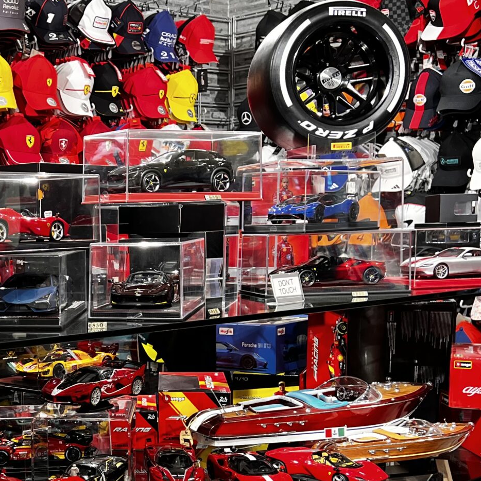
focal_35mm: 63
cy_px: 357
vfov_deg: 27.0
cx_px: 22
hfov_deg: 26.1
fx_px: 990
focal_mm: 5.7
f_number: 1.5
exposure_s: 1/100
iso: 100
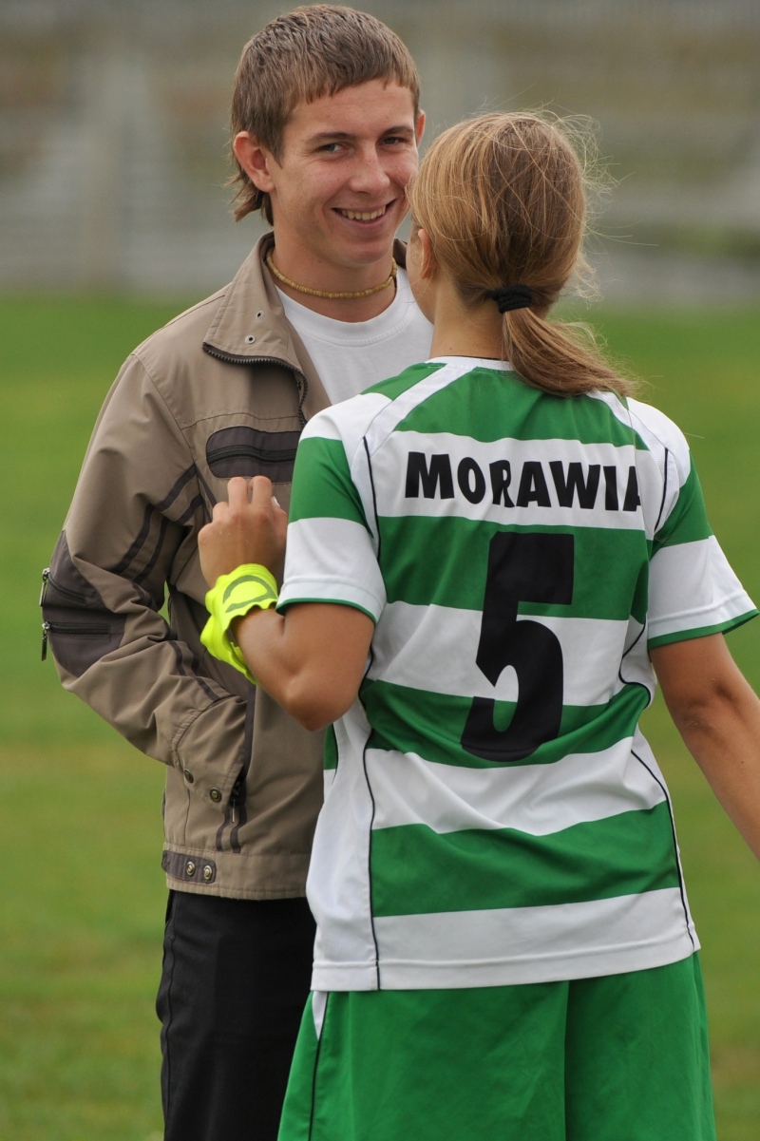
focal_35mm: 300
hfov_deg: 4.6
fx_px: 9505
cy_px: 570
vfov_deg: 6.9
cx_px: 380
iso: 200
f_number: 4
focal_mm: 200
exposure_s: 1/1000
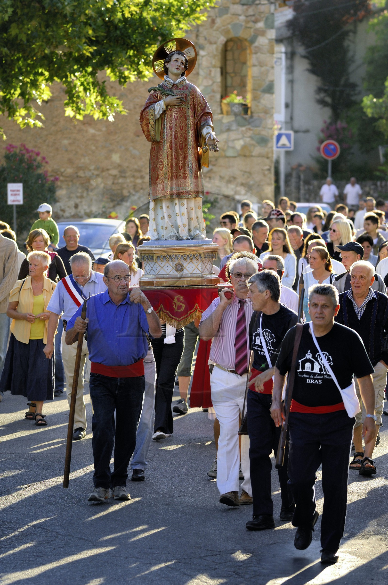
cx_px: 194
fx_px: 2820
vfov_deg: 11.8
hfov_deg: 7.9
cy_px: 292
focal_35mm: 174
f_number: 4
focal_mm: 116
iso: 200
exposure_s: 1/250
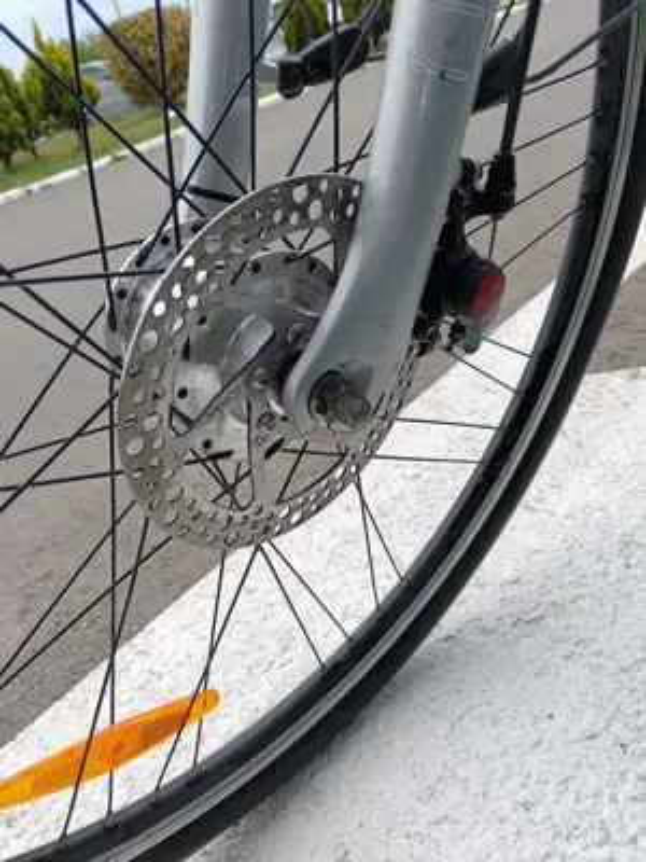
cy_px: 431
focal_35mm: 27
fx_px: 672
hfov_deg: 51.4
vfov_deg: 65.3
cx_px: 323
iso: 100
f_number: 1.9
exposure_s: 1/176
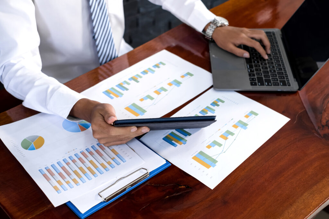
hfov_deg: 37.5
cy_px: 110
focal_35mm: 53
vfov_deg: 25.5
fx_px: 484
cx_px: 164
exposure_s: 1/100
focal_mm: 35
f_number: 2.8
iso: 400
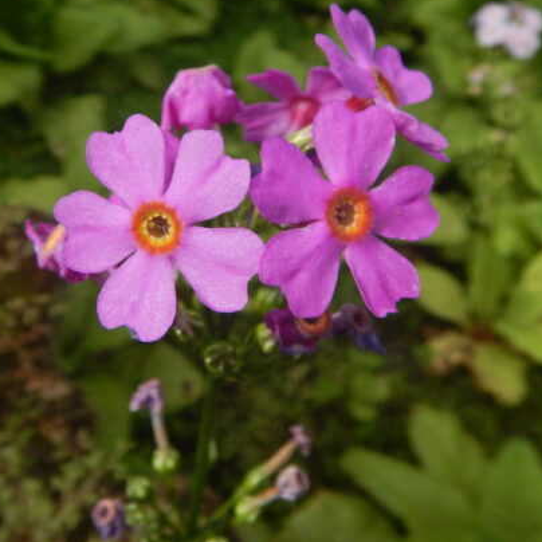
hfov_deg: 40.0
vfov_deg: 39.7
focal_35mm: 42
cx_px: 258
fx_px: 744
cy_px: 200
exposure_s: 1/800
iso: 125
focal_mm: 4.3
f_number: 2.8
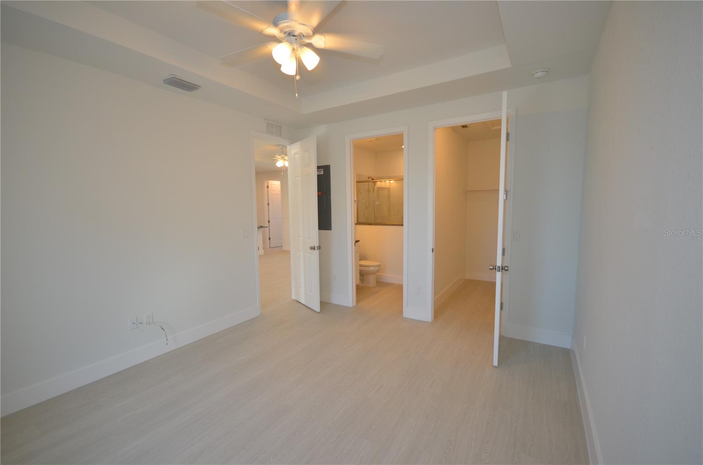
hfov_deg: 100.5
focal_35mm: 15
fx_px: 292
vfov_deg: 77.0
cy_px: 232
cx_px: 352
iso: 280
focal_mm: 10
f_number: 4
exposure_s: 1/60
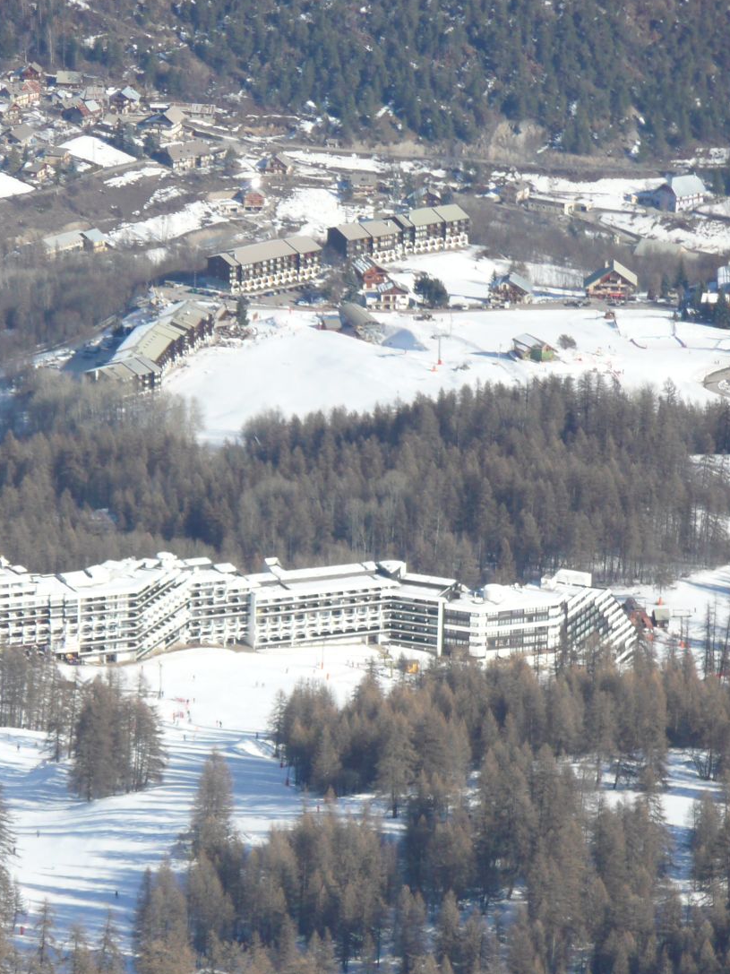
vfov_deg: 5.8
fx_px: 9618
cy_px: 626
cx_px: 338
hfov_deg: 4.3
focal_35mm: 342
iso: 100
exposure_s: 1/500
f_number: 4.9
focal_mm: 43.3
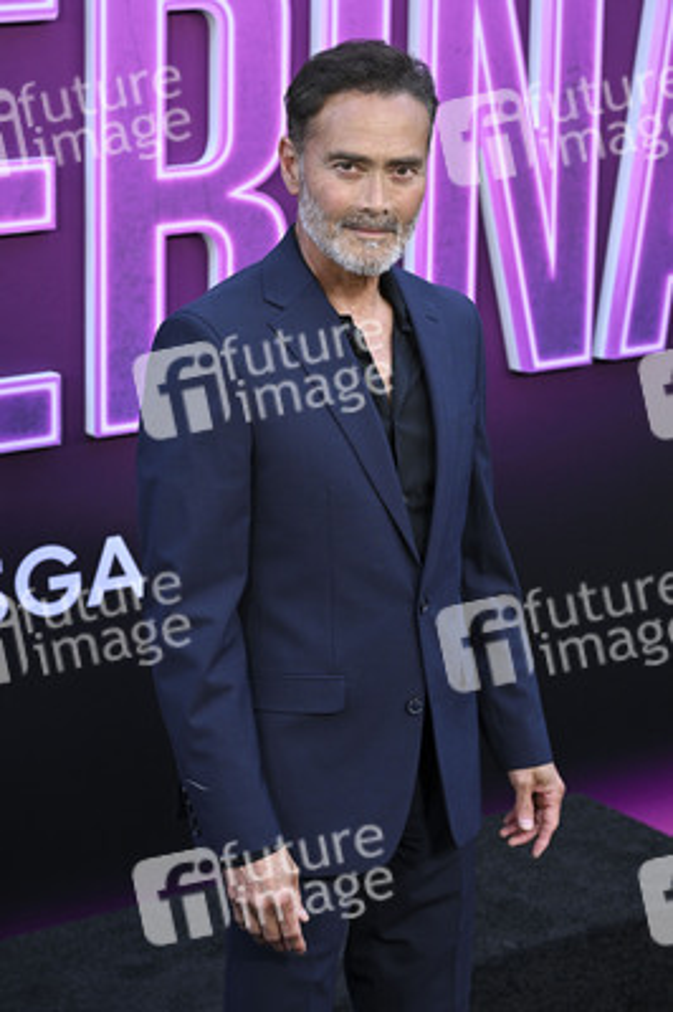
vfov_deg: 29.3
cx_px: 336
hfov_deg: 19.7
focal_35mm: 69
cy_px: 506
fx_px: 1938
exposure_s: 1/320
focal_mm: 69
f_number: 5.6
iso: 1600
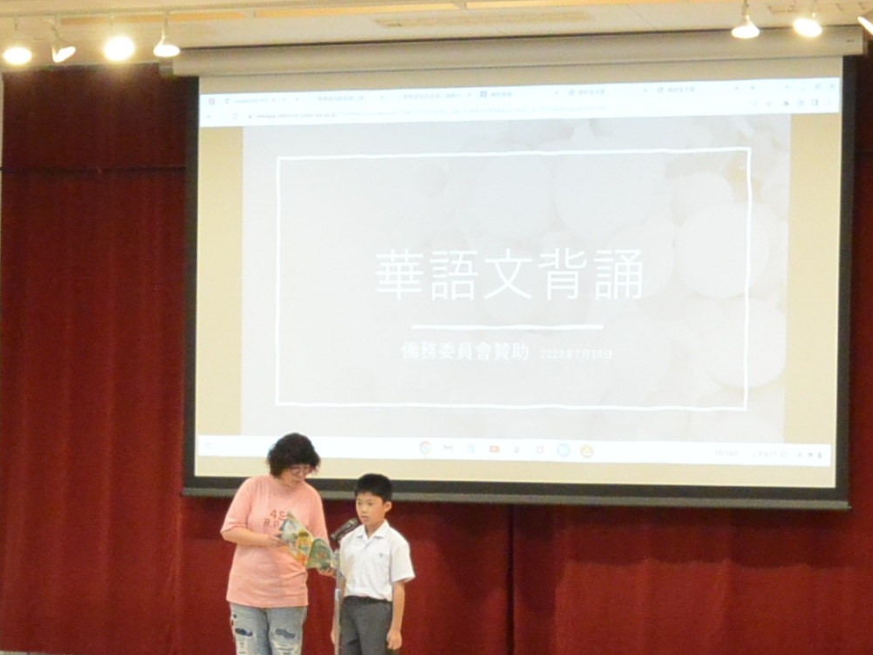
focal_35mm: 97
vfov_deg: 15.2
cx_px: 433
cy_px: 527
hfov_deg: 20.2
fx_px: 2447
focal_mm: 11
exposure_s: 1/60
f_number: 3.5
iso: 1000
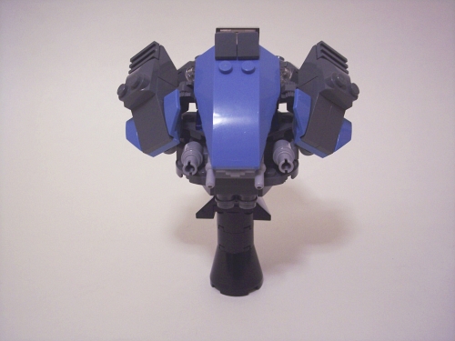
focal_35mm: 39
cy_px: 170
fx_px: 513
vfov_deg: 36.8
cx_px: 228
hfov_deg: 47.9
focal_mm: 8
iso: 200
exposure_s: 1/10
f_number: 3.4
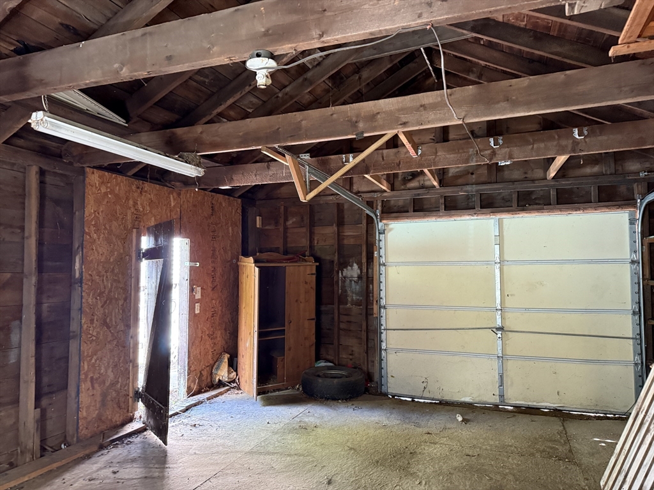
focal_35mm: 24
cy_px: 245
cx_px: 327
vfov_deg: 56.8
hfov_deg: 71.6
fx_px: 453
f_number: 1.78
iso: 800
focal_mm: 6.76
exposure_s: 1/59
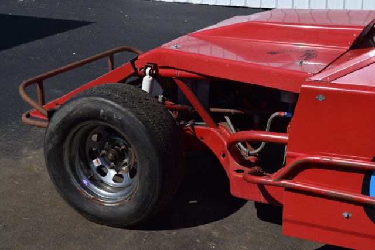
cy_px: 125
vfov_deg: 20.2
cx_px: 188
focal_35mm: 68
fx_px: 703
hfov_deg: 29.9
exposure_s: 1/640
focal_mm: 45
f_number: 13
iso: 200
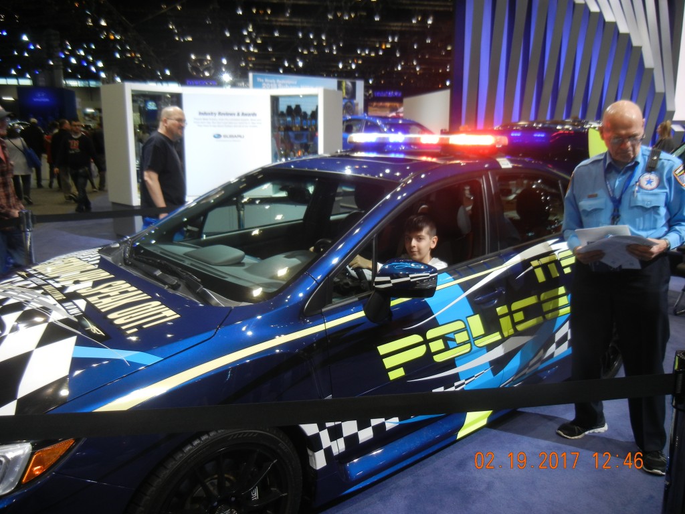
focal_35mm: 30
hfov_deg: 60.0
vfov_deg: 46.8
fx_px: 594
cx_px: 342
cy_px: 257
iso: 160
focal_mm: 5.4
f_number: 3.5
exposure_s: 1/70.7
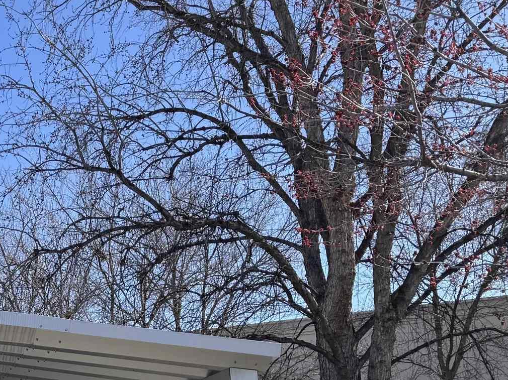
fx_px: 1071
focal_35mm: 73
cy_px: 376
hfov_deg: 23.6
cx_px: -149
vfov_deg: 19.6
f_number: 1.78
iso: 80
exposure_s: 1/2710
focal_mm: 6.76
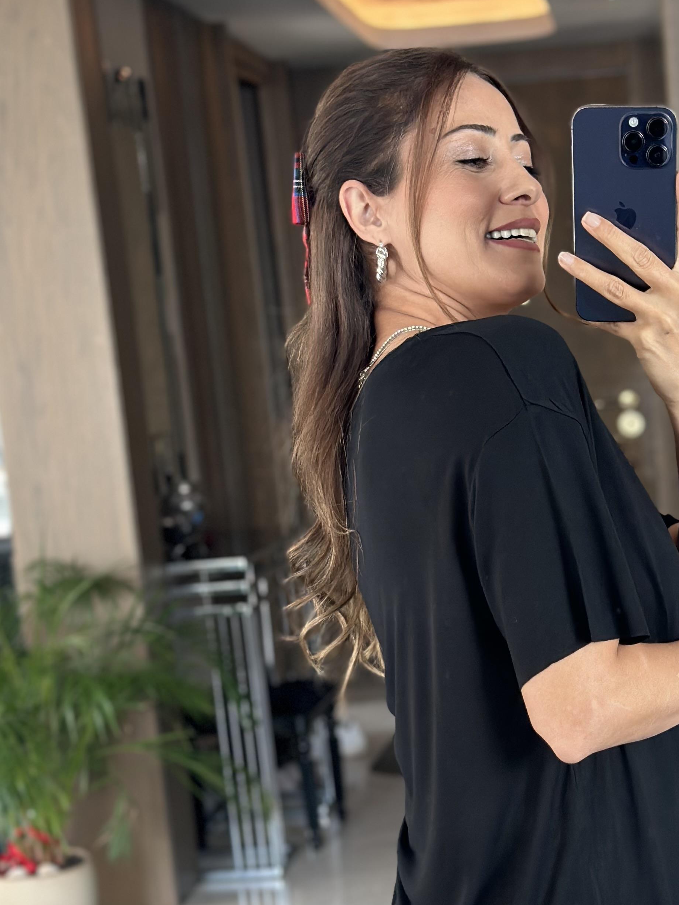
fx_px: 2066
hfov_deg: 18.5
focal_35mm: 79
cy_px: 677
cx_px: 553
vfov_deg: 24.4
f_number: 1.78
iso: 160
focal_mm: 6.86
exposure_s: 1/60
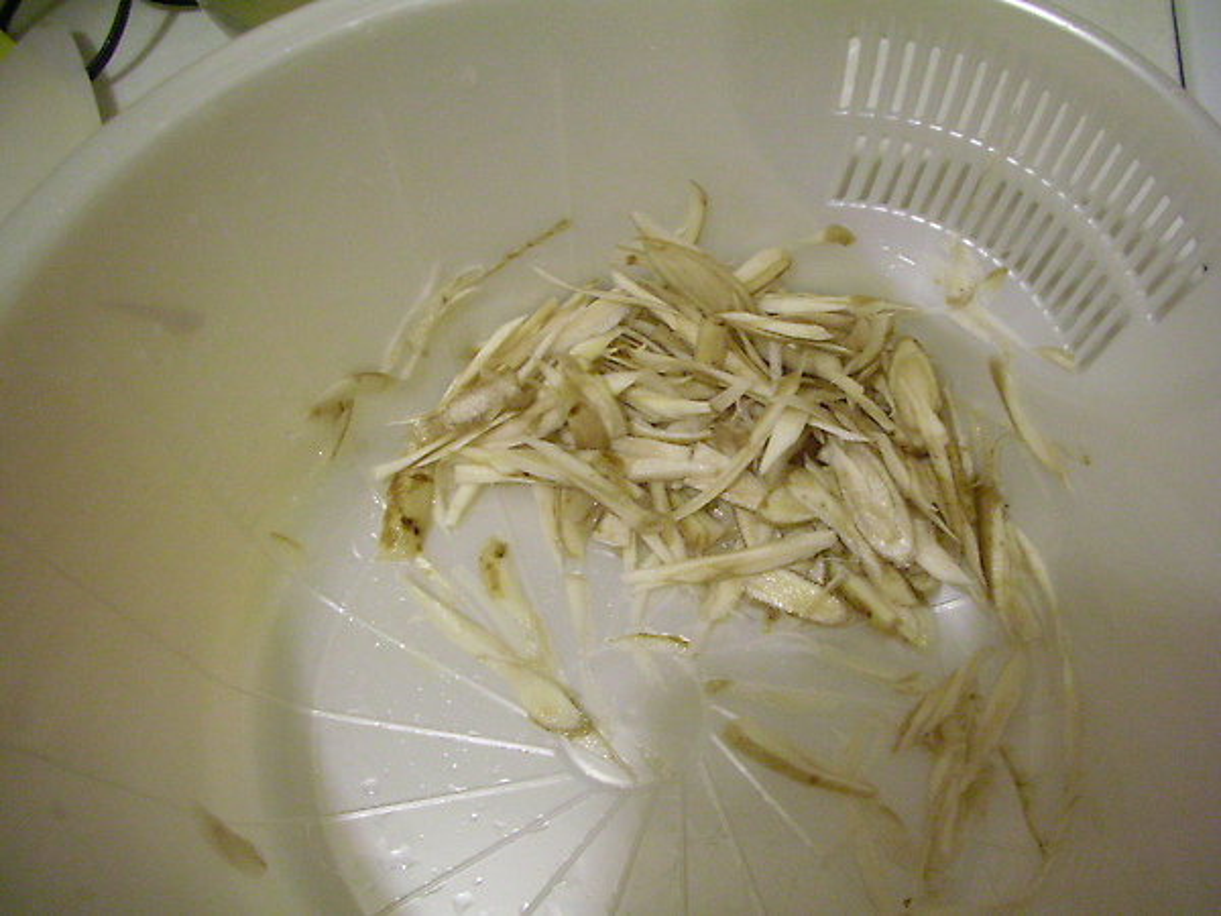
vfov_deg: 40.7
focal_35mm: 35
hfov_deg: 52.6
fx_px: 1235
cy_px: 458
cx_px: 610
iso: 400
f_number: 3
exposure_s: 1/18.4
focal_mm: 5.8
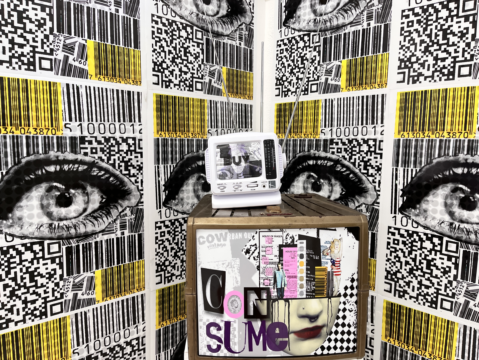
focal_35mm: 26
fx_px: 360
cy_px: 180
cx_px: 240
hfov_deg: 67.3
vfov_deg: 53.1
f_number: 1.6
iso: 80
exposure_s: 1/100
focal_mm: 5.1
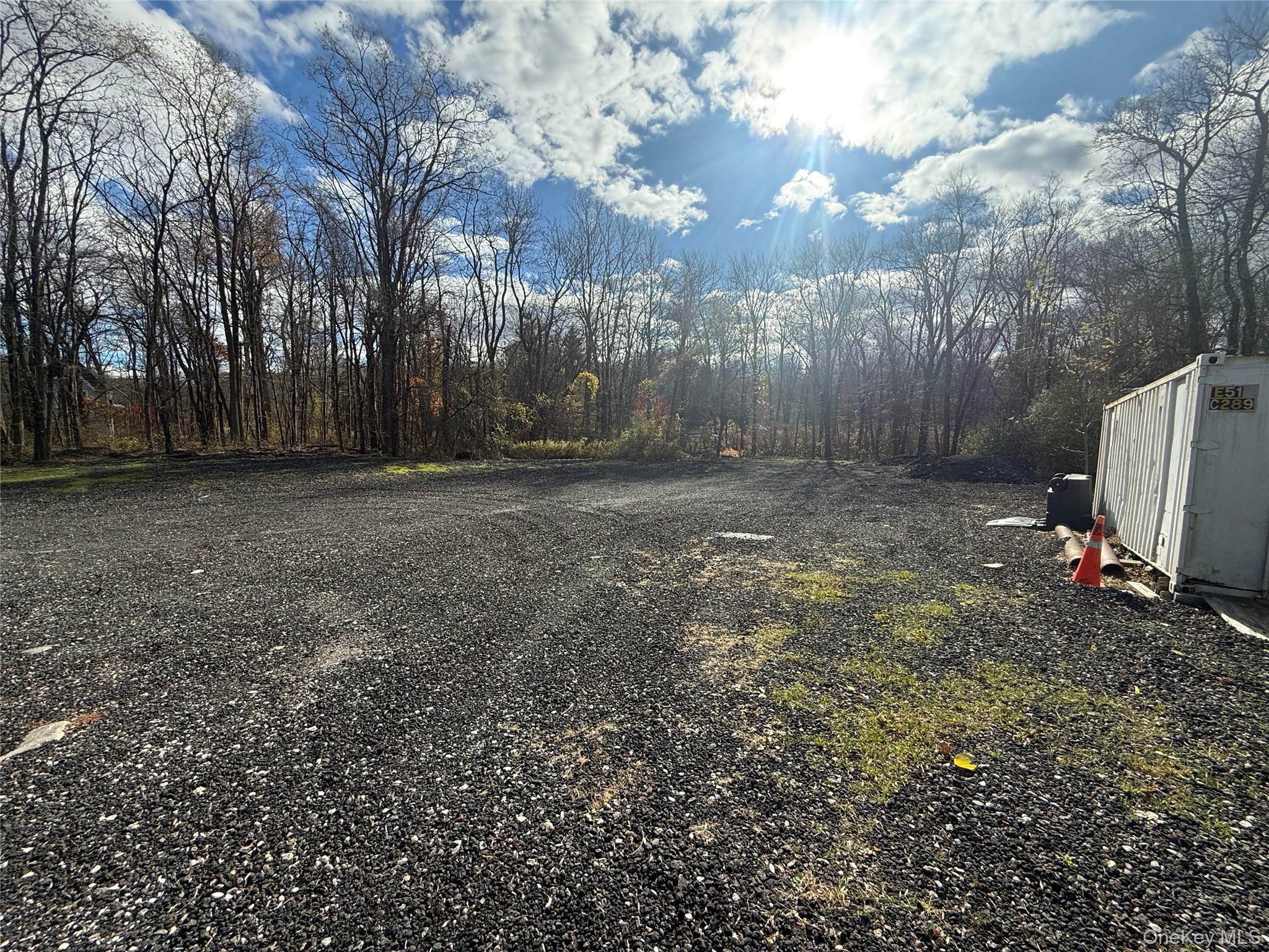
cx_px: 634
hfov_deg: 102.1
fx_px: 513
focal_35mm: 14
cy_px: 476
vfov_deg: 85.7
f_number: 2.2
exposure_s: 1/2024
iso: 64
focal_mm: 2.22
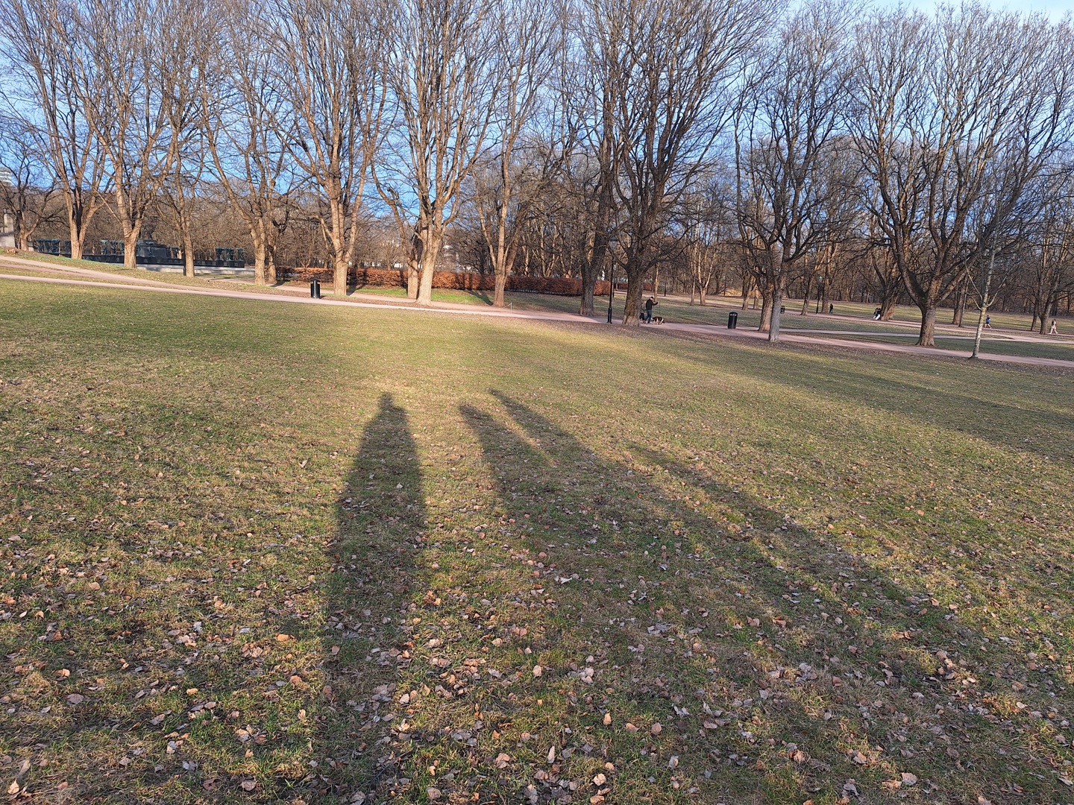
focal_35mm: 23
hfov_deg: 73.9
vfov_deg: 58.9
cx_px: 537
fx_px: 714
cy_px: 402
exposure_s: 1/535
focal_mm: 5.54
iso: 40
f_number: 1.8
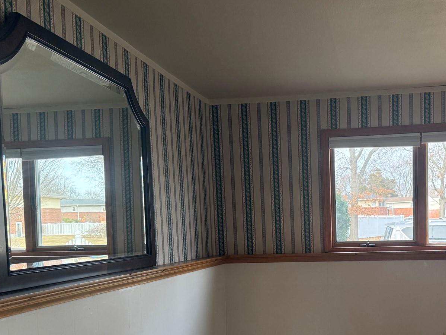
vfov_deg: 34.3
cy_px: 259
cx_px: 316
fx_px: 528
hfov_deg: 44.7
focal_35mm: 41
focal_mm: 6.76
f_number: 1.78
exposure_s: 1/124
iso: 200
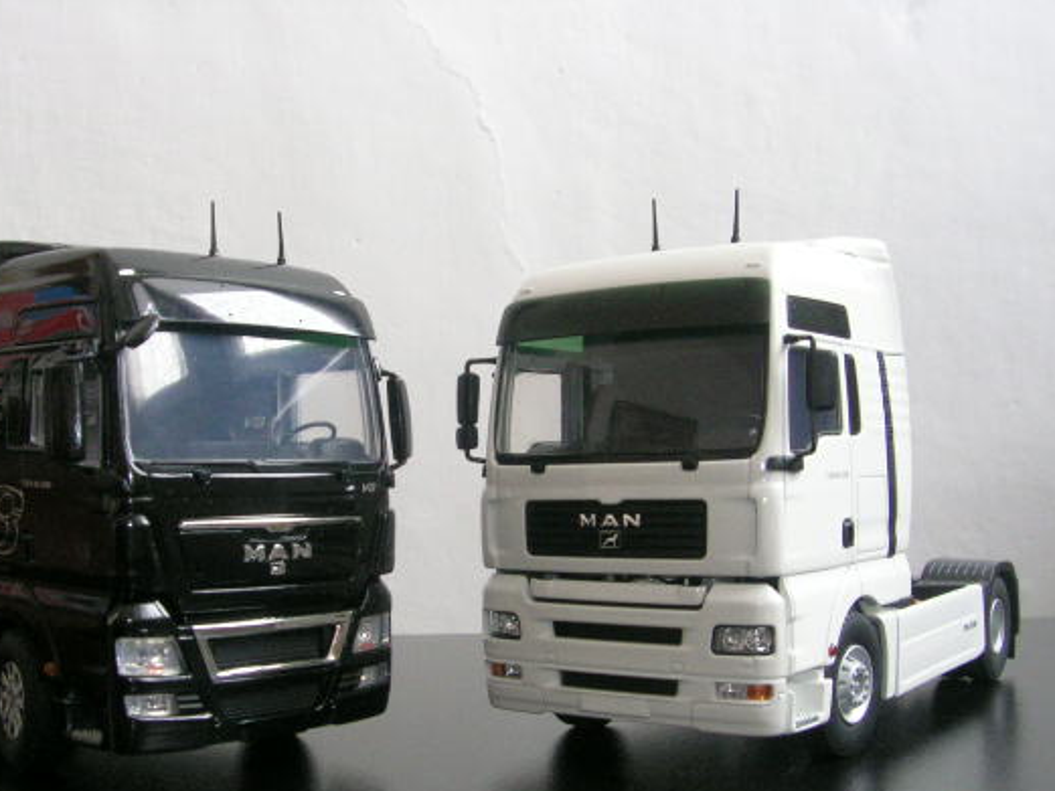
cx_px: 423
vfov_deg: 33.5
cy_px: 481
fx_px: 1311
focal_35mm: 43
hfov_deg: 43.6
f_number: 4.8
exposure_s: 1/4
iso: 200
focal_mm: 5.4
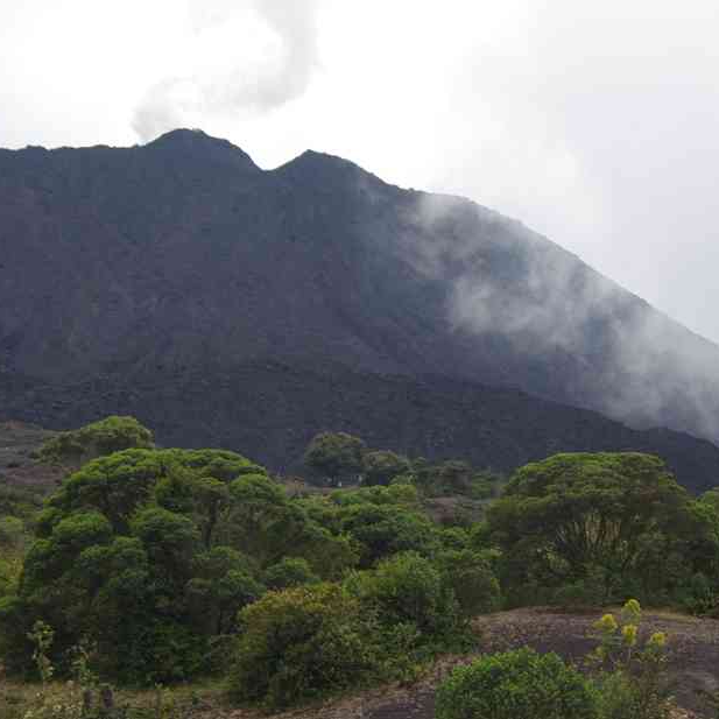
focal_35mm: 99
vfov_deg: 17.6
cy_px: 332
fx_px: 2326
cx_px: 401
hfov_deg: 17.6
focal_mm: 47.5
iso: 200
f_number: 7.1
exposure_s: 1/80
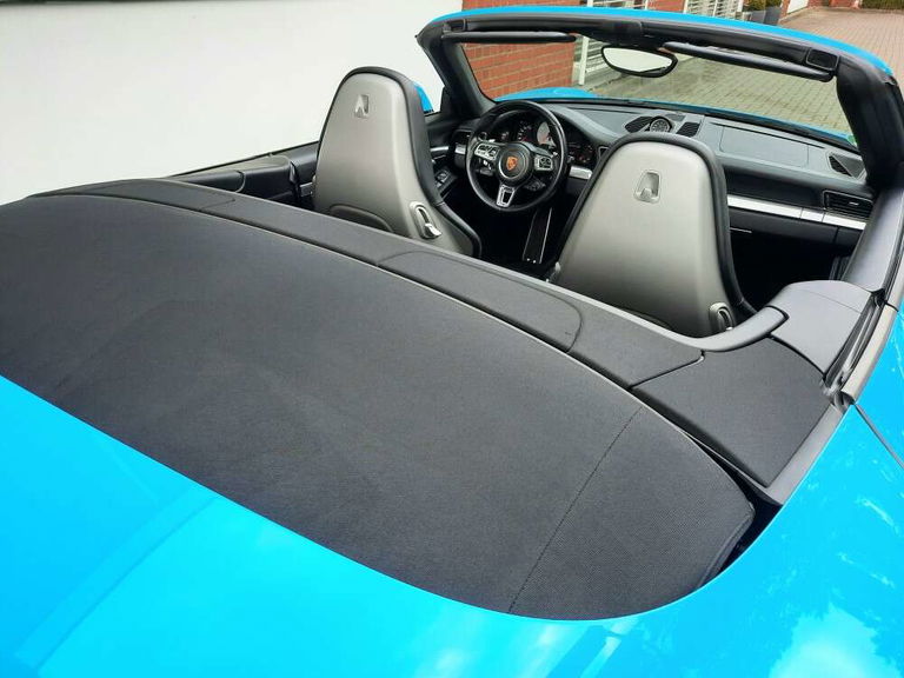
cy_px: 339
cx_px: 452
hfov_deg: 69.4
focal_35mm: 25
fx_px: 653
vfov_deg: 54.9
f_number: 2
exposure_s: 1/133
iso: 32
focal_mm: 4.6
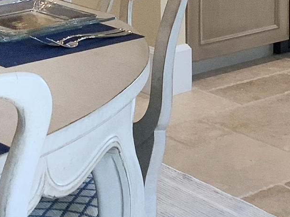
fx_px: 1190
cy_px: -106
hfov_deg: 13.7
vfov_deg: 10.1
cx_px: 288
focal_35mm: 142
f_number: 1.8
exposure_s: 1/120
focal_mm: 3
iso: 25
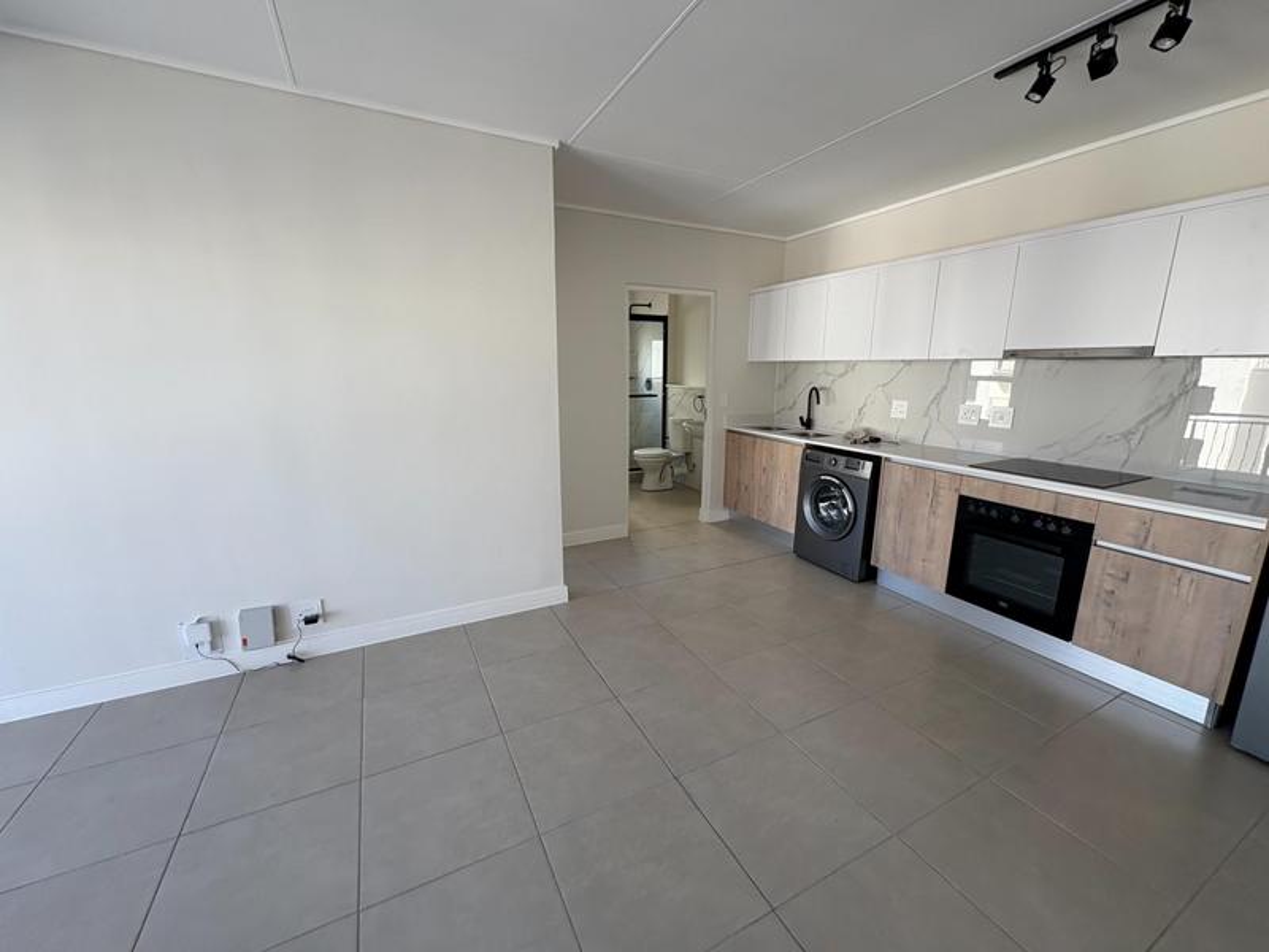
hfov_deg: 102.1
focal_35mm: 14
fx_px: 513
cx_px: 634
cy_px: 476
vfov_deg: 85.7
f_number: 2.2
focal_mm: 2.22
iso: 50
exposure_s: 1/99
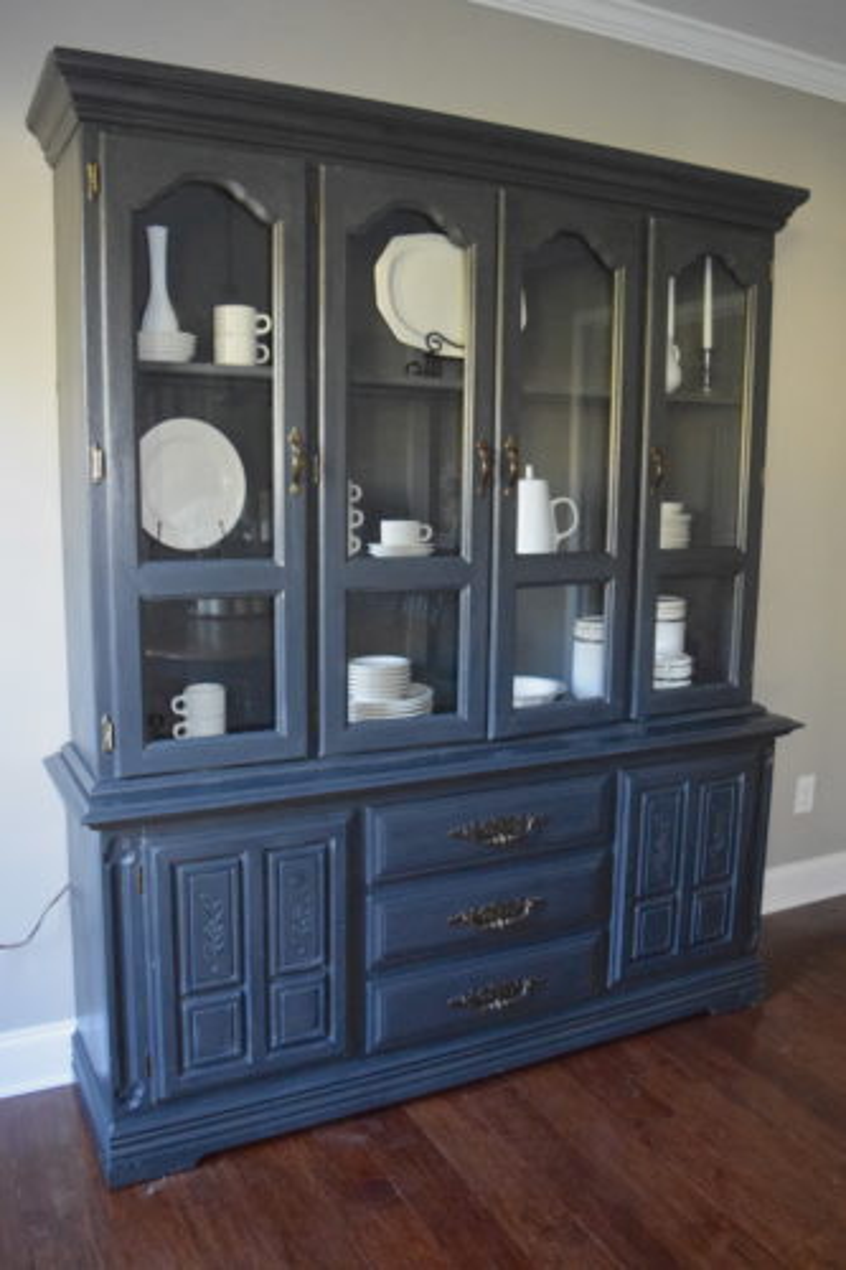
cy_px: 635
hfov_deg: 43.6
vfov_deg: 61.9
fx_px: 1058
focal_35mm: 30
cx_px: 423
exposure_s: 1/100
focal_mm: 20
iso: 6400
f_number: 4.5
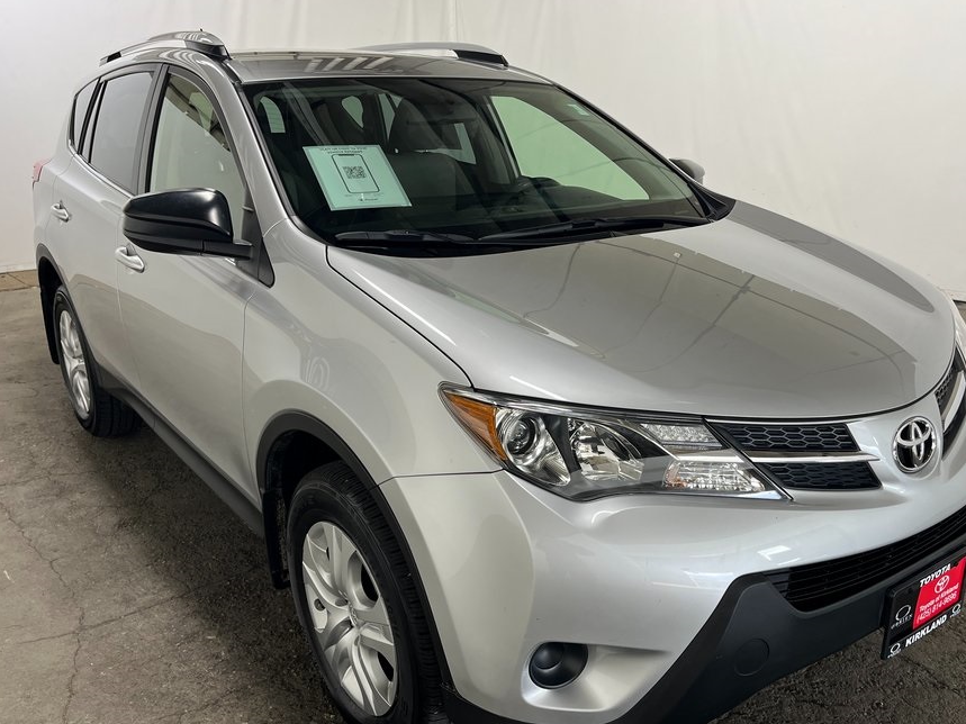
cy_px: 418
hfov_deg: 58.3
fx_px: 865
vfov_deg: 45.3
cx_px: 518
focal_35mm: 31
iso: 80
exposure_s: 1/122
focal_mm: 5.1
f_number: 1.6
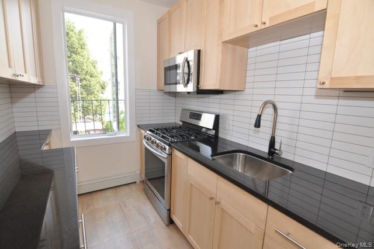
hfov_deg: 95.1
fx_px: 171
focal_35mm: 16
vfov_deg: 71.9
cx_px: 187
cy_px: 124
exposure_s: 1/100
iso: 400
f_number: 5
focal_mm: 11
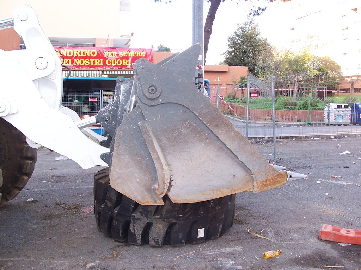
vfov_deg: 40.7
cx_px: 180
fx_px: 365
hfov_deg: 52.6
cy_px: 135
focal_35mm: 35
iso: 140
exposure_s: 1/90
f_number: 2.8
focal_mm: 6
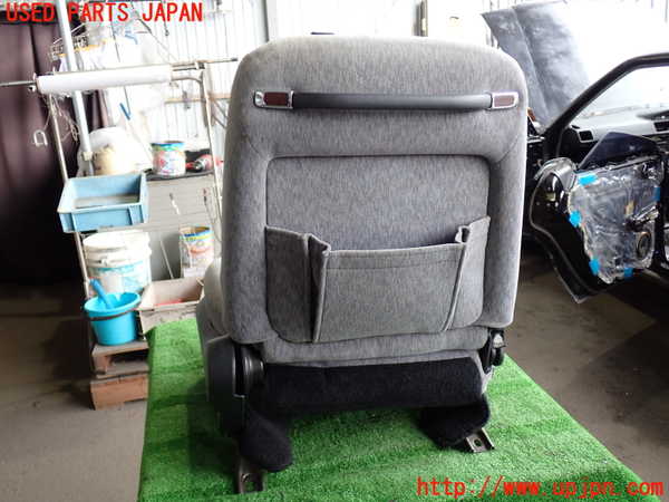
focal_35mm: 36
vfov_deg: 39.7
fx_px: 696
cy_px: 251
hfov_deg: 51.4
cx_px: 334
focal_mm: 6.37
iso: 200
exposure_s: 1/50
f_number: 2.5
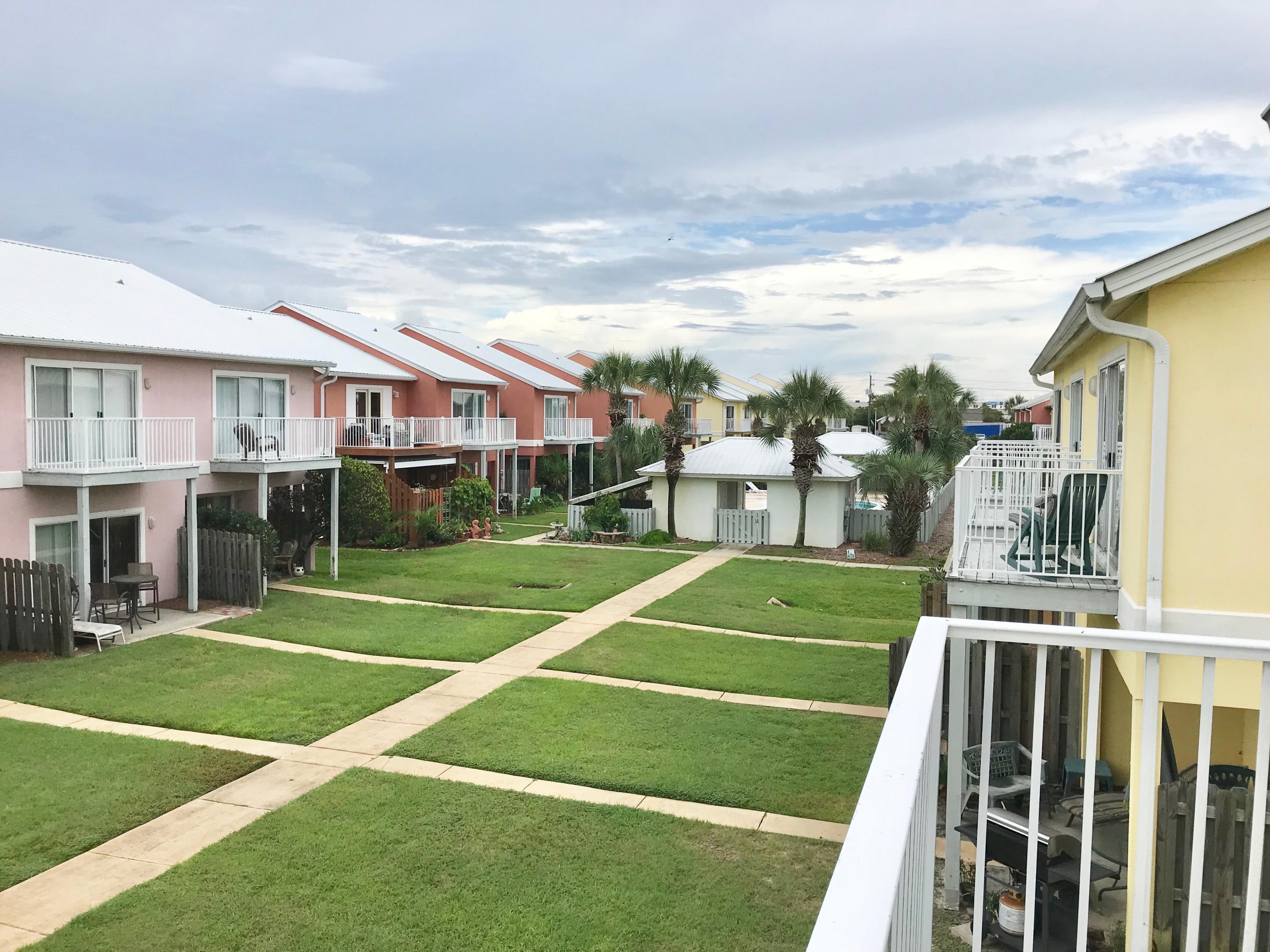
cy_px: 476
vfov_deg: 49.7
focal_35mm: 28
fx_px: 1027
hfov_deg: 63.4
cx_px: 635
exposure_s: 1/2083
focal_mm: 3.99
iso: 20
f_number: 1.8
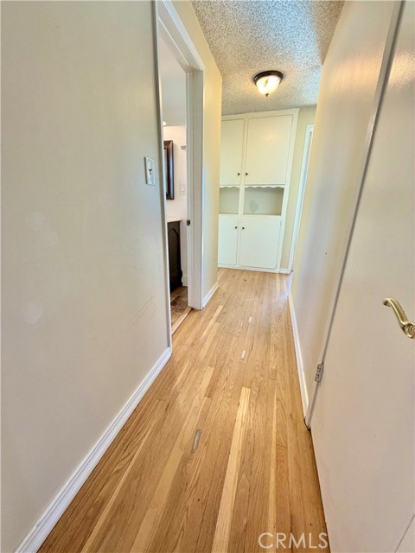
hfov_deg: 85.7
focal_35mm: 14
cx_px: 208
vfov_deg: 102.1
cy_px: 276
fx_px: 224
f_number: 2.2
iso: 200
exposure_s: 1/120
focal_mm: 2.22
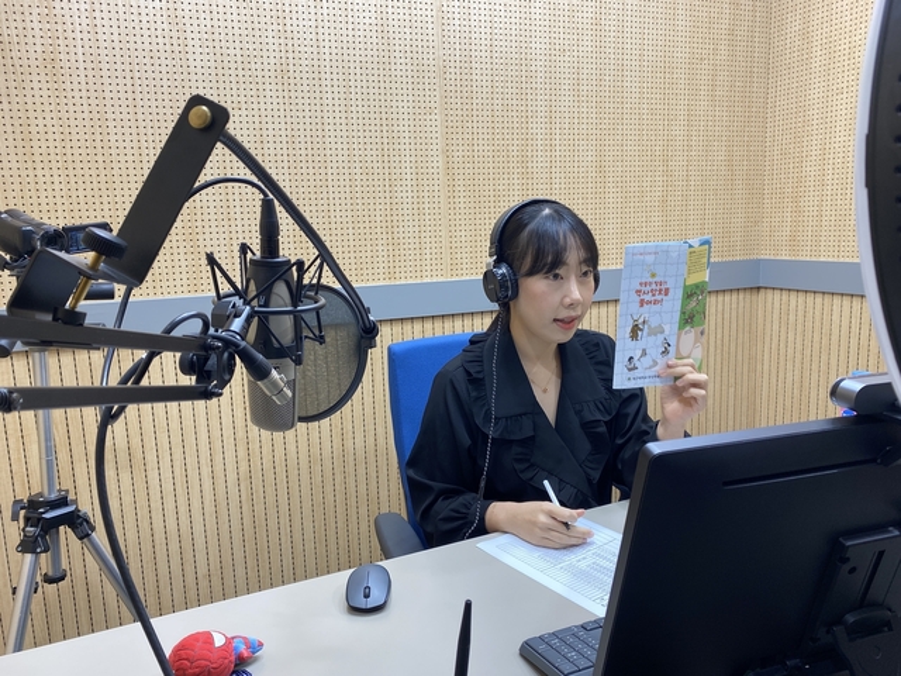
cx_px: 450
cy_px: 338
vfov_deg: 53.1
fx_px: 677
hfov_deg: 67.3
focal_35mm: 26
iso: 50
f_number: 1.8
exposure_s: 1/120
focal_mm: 4.25
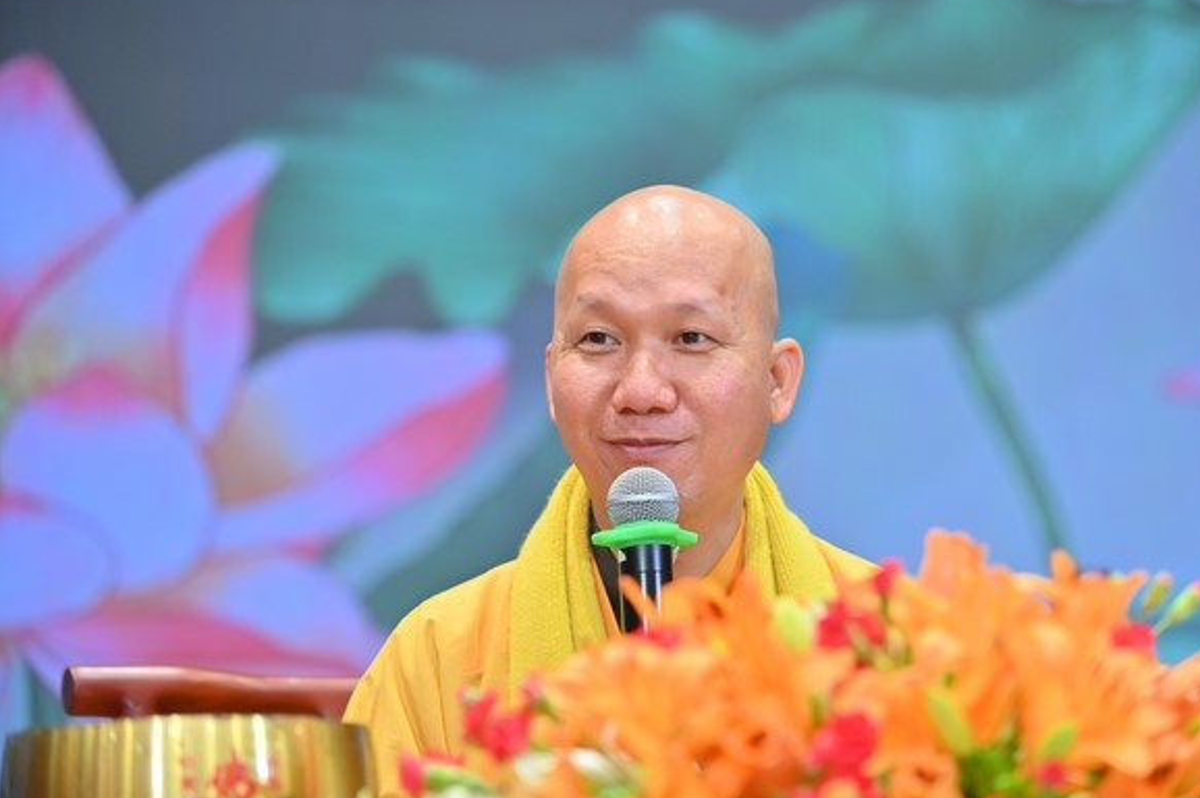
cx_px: 673
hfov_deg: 15.2
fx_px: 4495
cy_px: 389
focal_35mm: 135
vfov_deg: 10.1
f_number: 2.8
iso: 1250
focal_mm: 120
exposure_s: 1/200
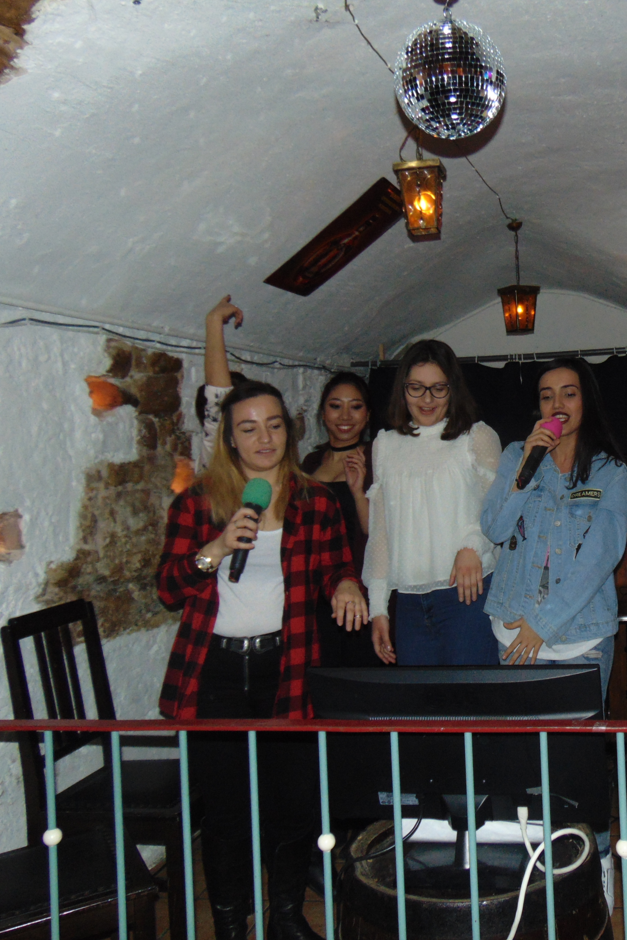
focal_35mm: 35
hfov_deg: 36.2
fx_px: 914
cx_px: 525
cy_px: 466
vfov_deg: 54.4
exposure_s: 1/8
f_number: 3
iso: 200
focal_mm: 4.5
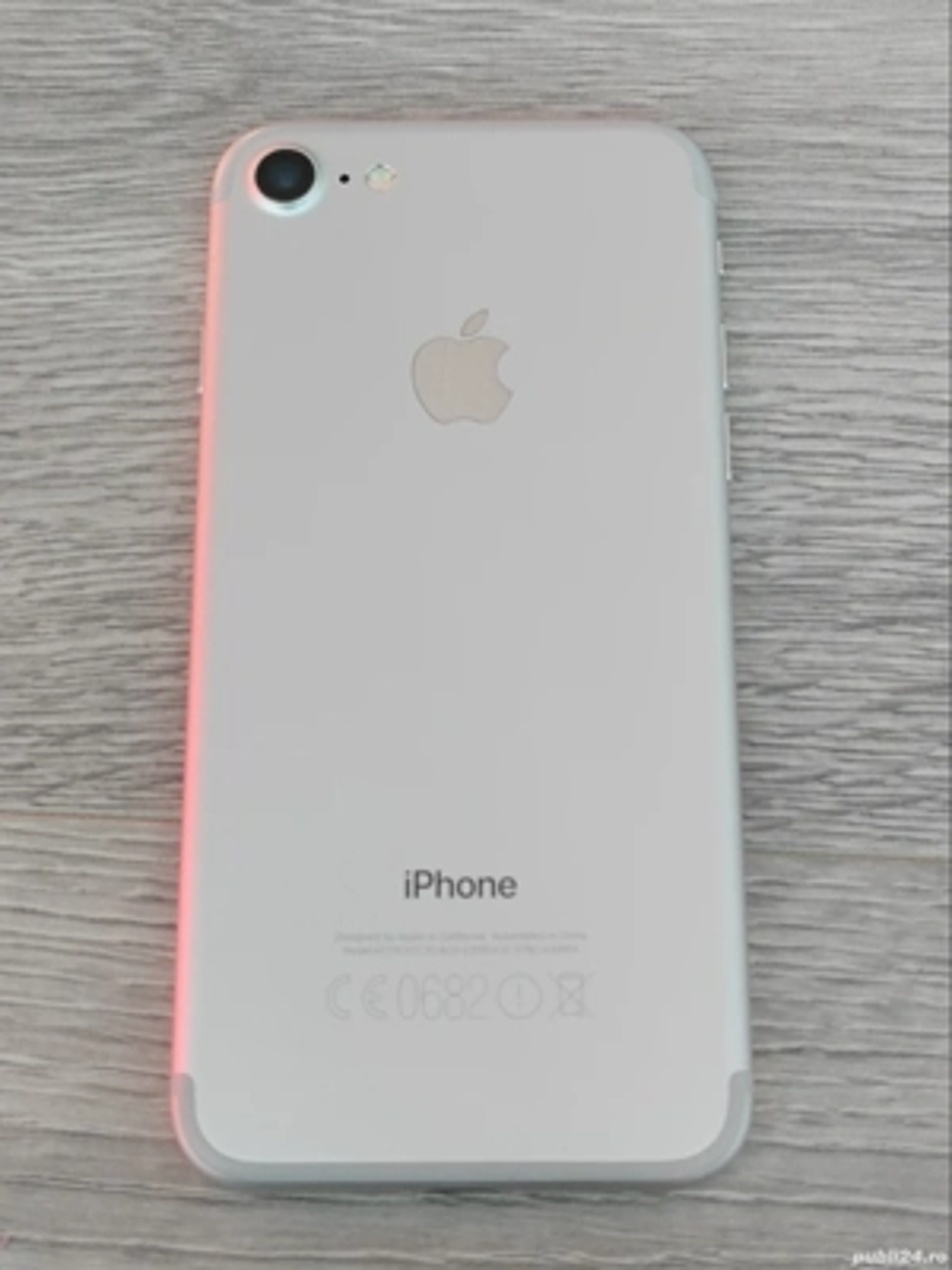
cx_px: 476
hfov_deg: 27.0
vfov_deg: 35.5
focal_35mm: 54
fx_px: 1980
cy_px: 635
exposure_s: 1/100
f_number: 1.9
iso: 800
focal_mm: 5.52
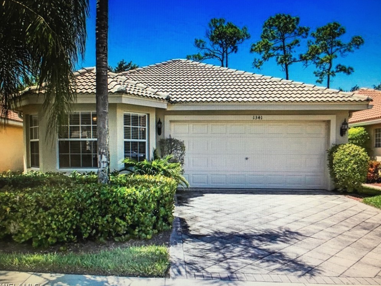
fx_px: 330
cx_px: 190
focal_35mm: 30
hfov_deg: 60.0
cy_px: 145
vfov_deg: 46.8
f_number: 2.2
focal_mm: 4.15
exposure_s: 1/15
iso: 32
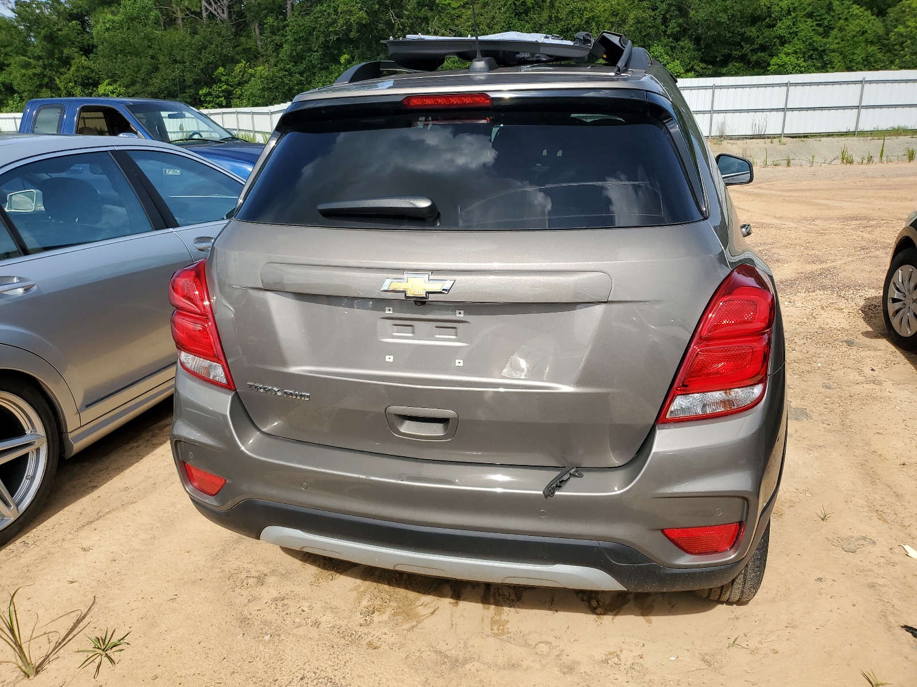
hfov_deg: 67.3
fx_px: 689
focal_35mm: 26
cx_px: 458
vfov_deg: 53.1
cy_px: 344
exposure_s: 1/3333
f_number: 1.5
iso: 50
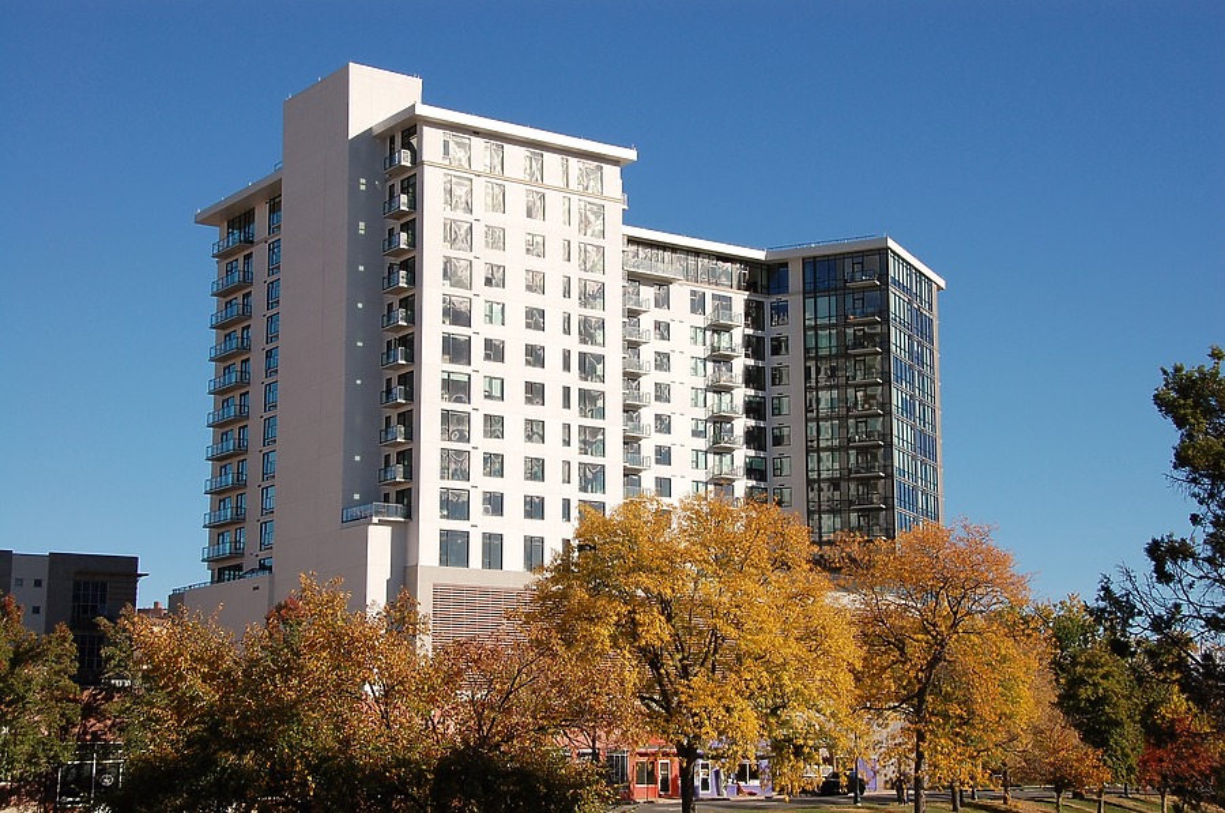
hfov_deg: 35.1
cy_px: 406
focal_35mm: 57
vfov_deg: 23.7
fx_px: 1936
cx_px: 612
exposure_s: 1/320
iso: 200
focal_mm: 38
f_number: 11
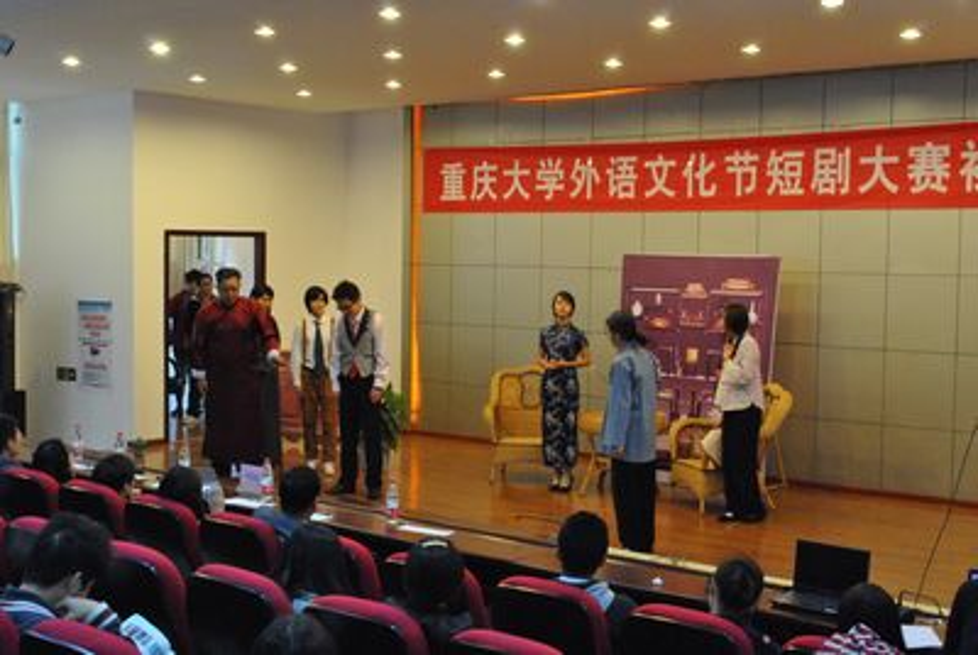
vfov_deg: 28.2
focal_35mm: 48
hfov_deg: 41.1
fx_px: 1306
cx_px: 489
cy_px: 328
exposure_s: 1/6
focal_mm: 32
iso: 1600
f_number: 11
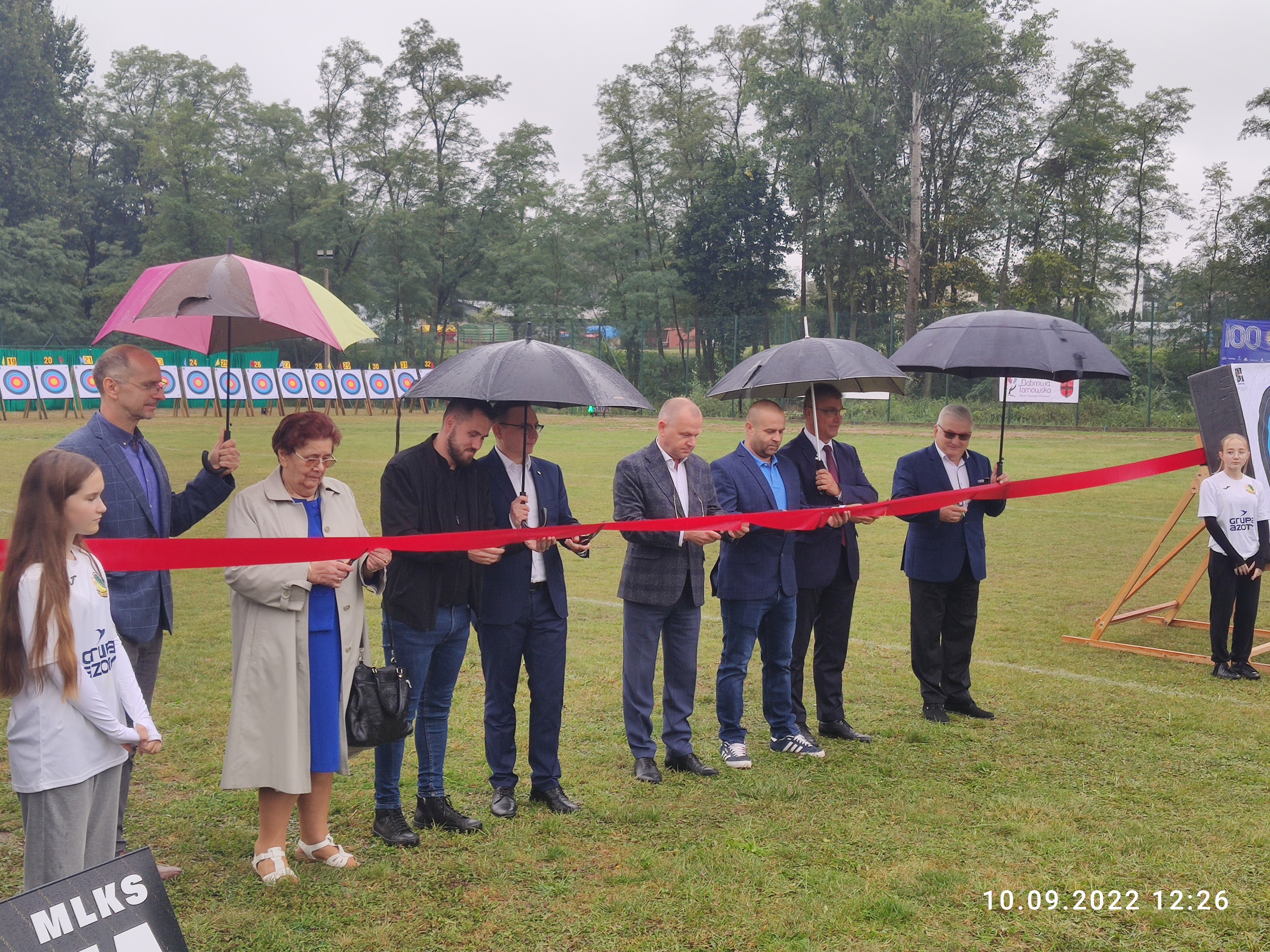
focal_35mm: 42
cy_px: 476
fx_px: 1541
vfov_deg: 34.3
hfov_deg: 44.8
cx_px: 635
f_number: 1.75
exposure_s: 1/328
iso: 112
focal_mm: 4.75
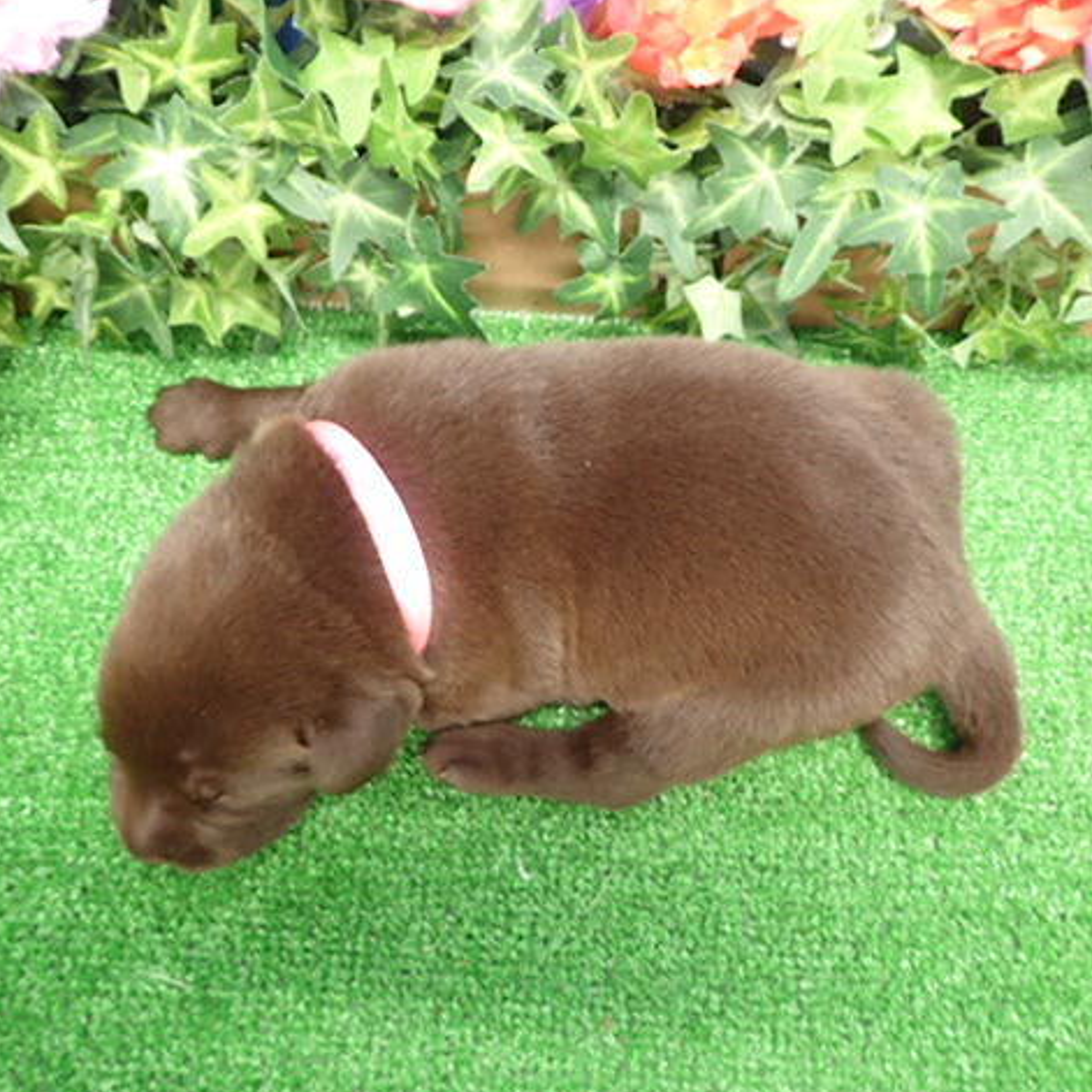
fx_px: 1071
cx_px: 538
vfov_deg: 54.0
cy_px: 552
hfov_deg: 54.0
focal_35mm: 30
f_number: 2
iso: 400
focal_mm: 4.5
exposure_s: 1/15
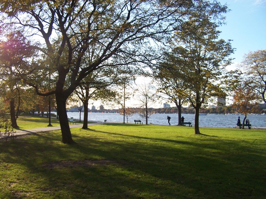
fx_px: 292
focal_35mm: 38
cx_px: 133
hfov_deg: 49.0
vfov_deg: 37.7
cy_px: 100
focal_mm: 6.3
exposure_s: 1/500
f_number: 2.8
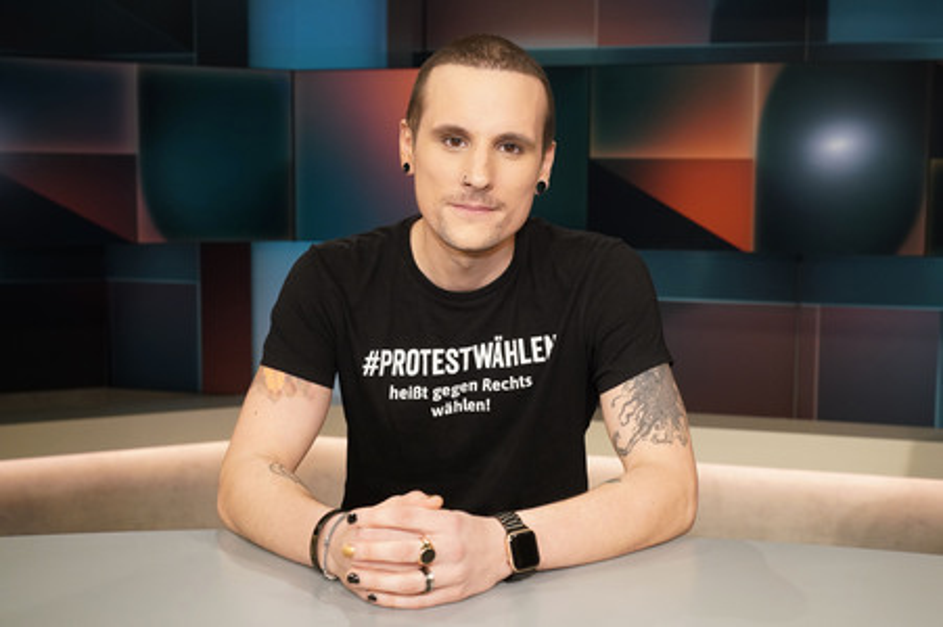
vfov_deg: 35.0
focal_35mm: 38
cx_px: 472
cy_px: 314
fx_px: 995
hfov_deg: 50.7
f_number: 5
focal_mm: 38
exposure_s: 1/160
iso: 2000
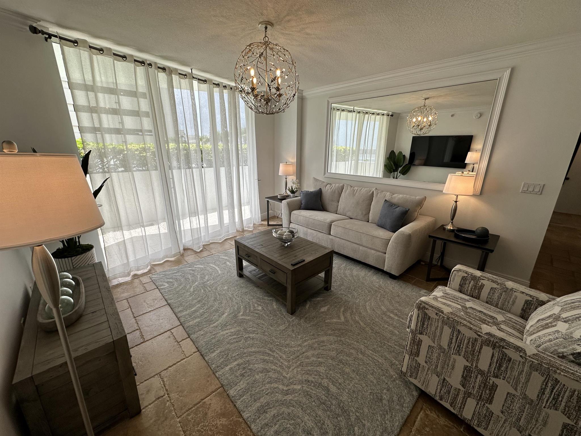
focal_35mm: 14
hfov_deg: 102.1
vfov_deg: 85.7
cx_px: 290
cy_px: 218
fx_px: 235
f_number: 2.2
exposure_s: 1/186
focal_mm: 2.22
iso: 40
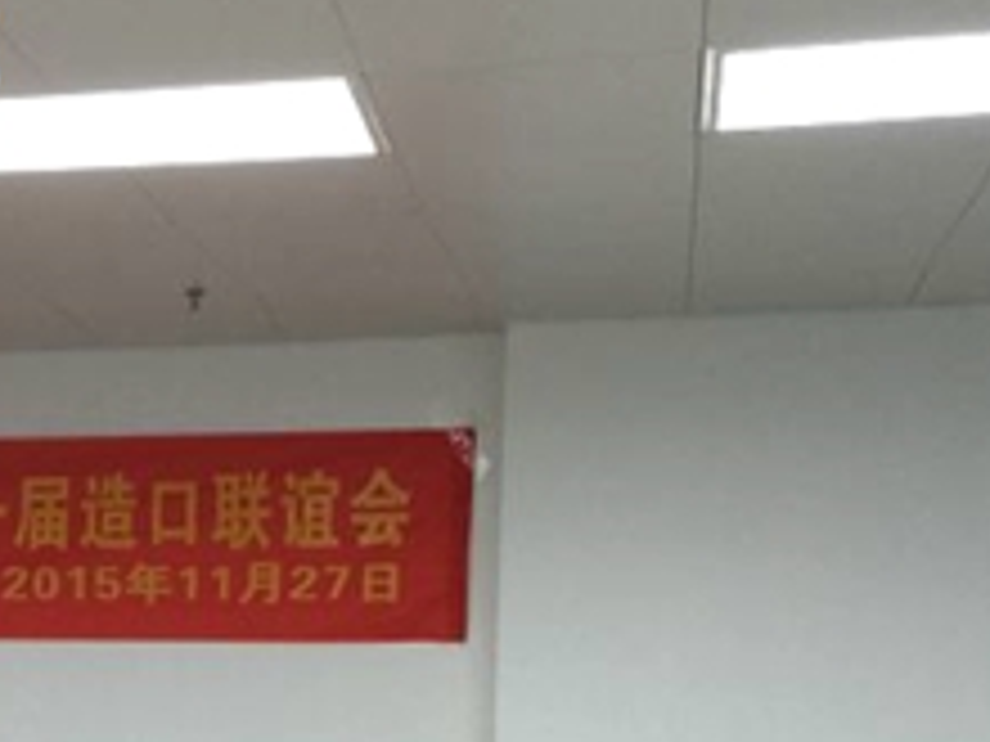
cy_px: 827
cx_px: -40
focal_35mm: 79
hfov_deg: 23.5
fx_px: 2259
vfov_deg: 18.0
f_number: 2.2
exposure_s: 1/17
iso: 80
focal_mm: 4.15
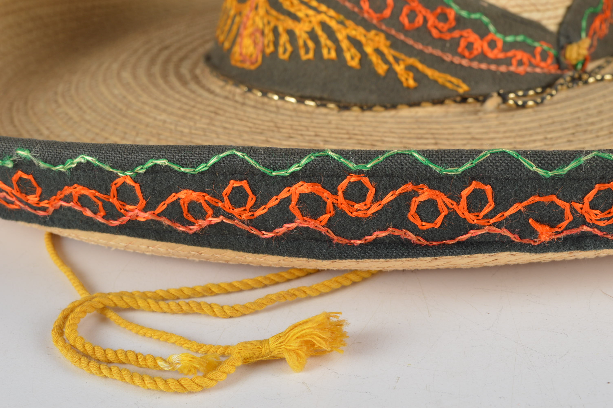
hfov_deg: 35.1
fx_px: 970
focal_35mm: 57
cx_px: 306
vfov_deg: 23.7
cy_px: 204
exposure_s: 1/125
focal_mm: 38
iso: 100
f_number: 11
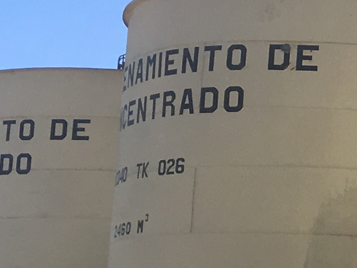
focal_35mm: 165
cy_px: 200
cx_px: 912
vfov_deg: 9.0
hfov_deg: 10.1
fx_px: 1701
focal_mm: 4.15
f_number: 2.2
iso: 25
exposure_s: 1/1923
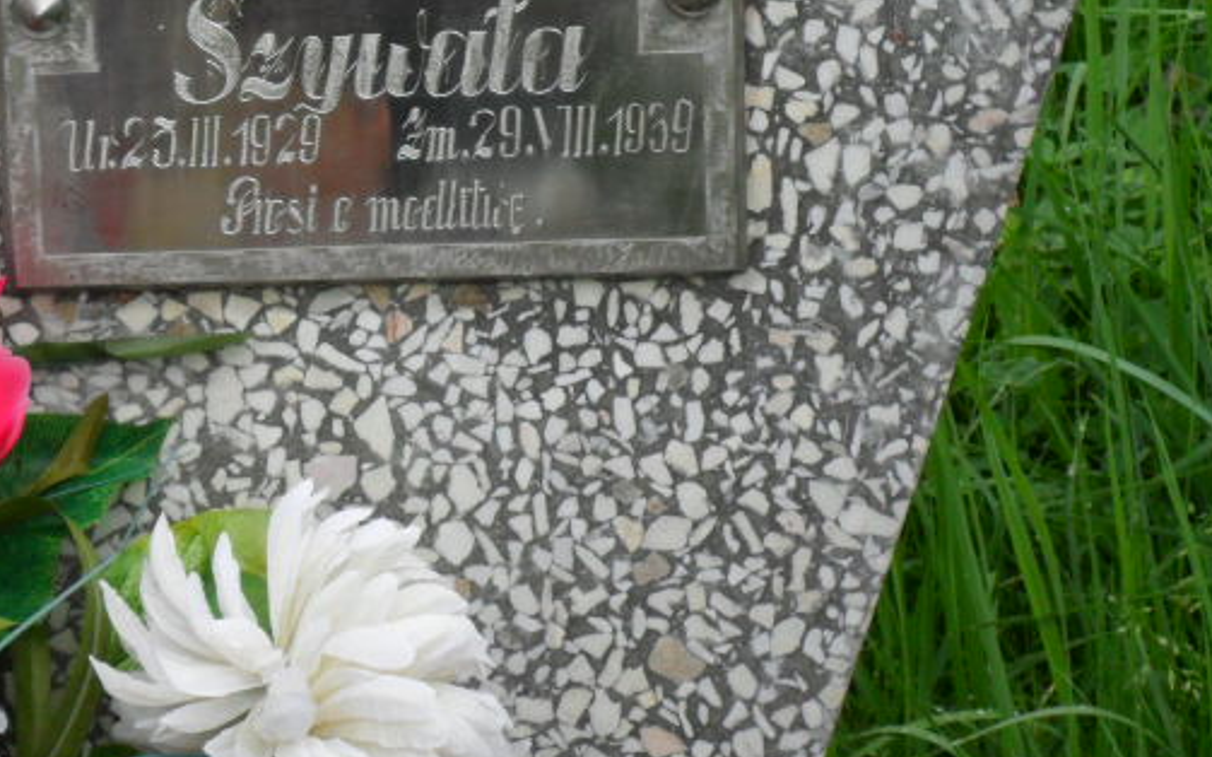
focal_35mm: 136
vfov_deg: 9.5
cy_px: -82
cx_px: 70
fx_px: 4491
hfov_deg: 15.2
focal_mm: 11.2
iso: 100
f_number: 5.6
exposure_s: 1/90
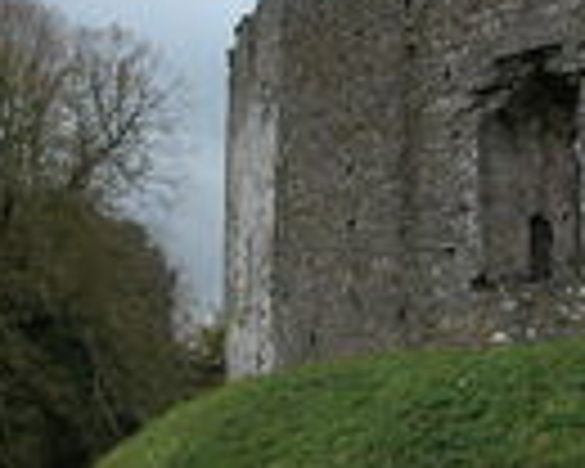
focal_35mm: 105
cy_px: 176
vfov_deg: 14.7
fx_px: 1818
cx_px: 369
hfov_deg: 18.2
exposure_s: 1/140
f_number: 4
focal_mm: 8.9
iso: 100
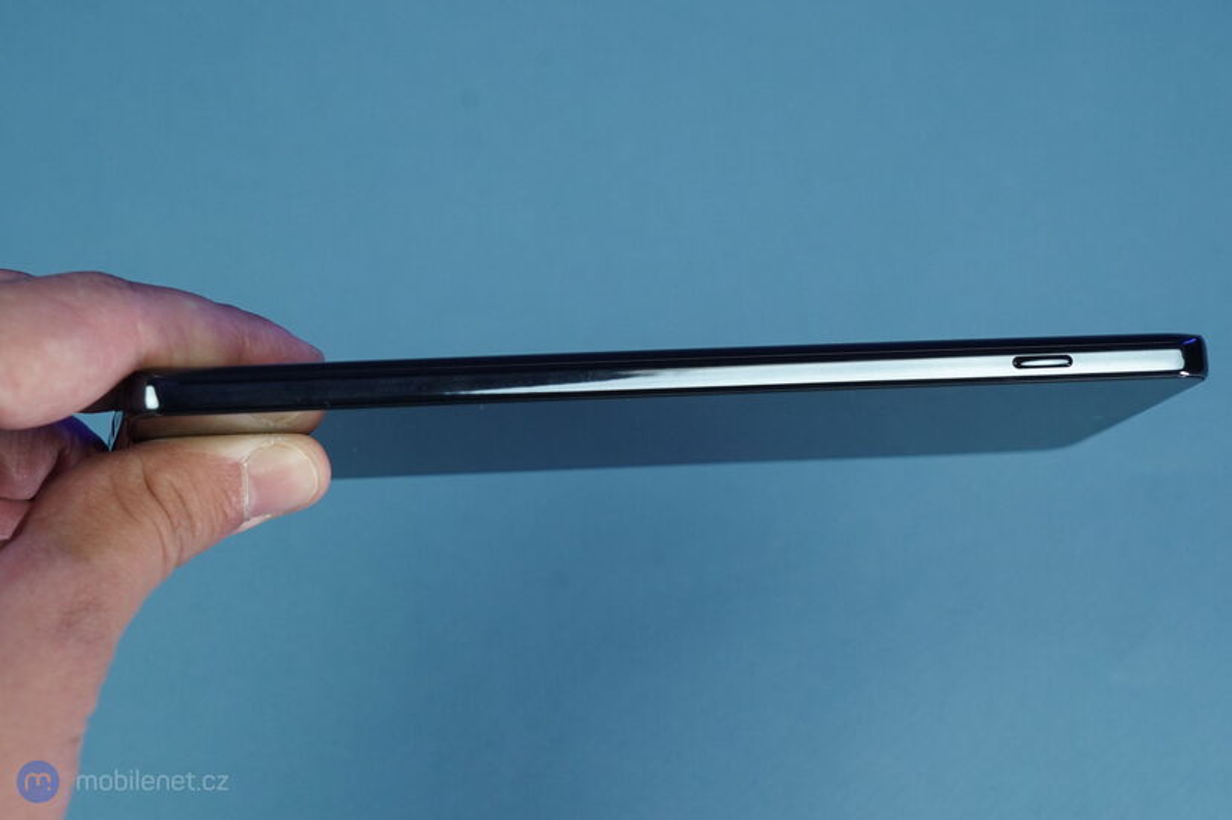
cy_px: 410
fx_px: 2394
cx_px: 616
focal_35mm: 70
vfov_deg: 19.4
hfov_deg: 28.9
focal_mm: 70
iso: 2000
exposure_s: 1/160
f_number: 8
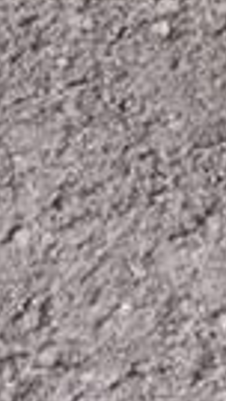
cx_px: 107
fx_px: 1853
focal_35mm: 174
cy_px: -1175
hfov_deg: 7.0
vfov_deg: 8.0
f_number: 8
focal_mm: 14
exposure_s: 1/10
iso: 400
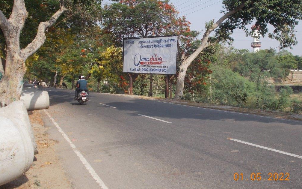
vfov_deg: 30.5
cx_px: 152
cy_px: 89
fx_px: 346
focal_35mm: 42
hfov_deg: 47.2
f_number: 9.8
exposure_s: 1/80
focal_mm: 6.9
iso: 80
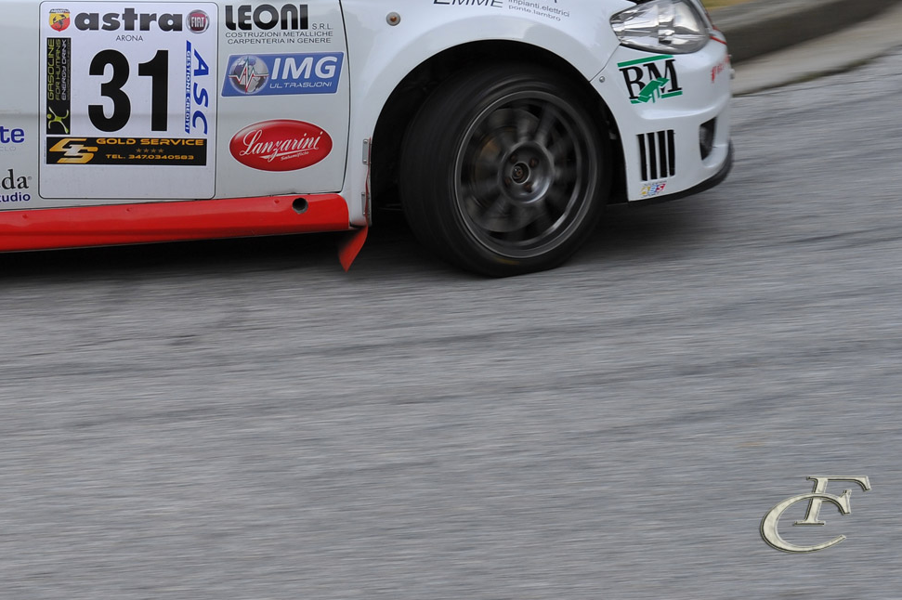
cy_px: 103
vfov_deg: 10.5
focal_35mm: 130
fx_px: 3255
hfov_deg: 15.7
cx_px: 176
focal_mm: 70
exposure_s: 1/125
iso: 320
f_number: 11
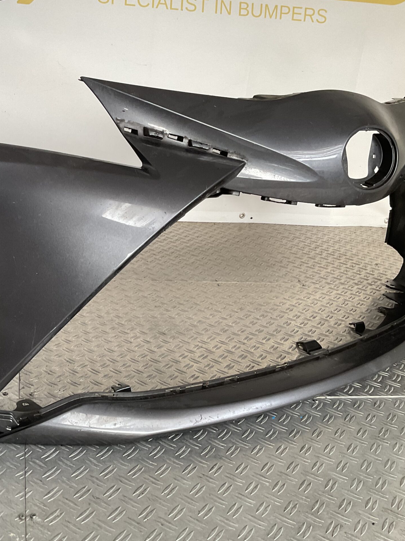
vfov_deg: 47.9
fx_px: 608
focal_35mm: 39
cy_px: 271
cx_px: 117
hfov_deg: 36.2
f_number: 1.8
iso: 64
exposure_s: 1/100
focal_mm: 3
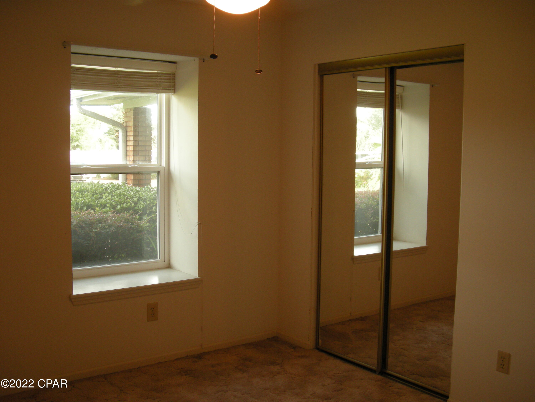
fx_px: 572
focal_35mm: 37
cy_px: 201
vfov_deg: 38.7
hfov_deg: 50.1
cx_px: 268
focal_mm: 7.9
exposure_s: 1/56.2
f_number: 2.8
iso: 186
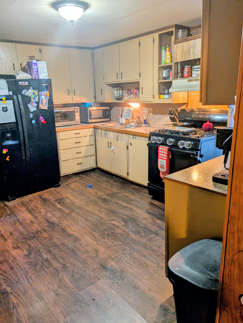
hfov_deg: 56.9
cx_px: 122
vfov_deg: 71.5
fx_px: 224
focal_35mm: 24
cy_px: 162
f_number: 1.68
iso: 110
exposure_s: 1/24
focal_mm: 6.9
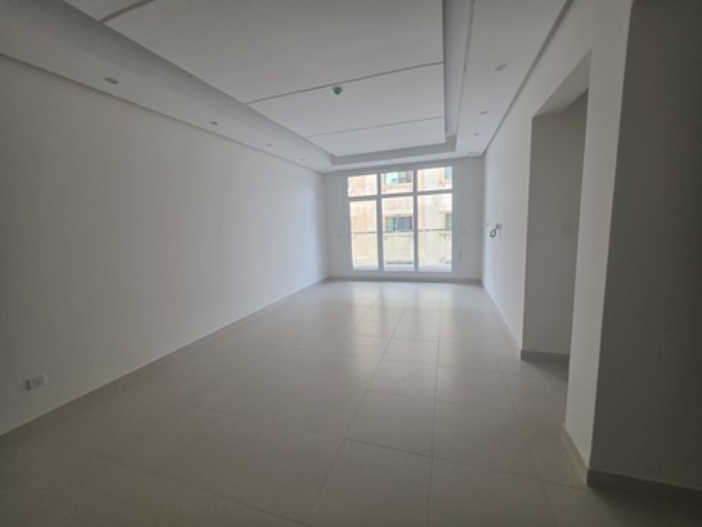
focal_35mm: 13
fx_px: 264
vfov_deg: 89.9
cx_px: 351
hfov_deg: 106.2
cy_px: 264
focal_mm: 2.2
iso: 80
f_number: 1.9
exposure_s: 1/100
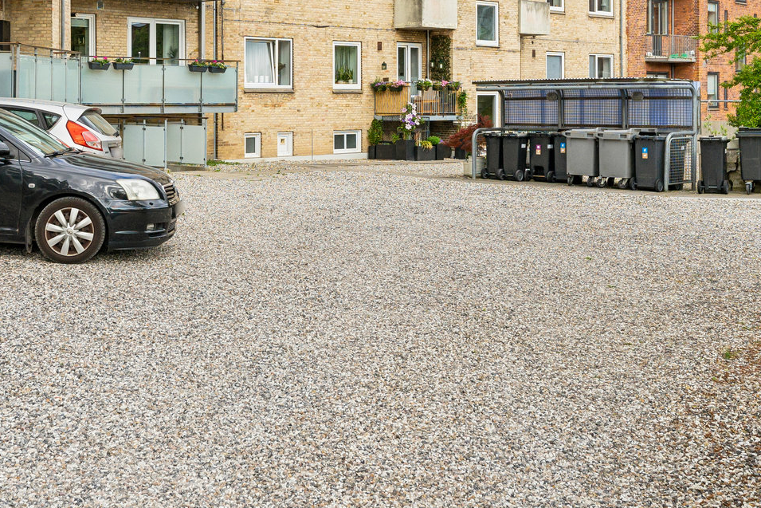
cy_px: 56
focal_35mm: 49
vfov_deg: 26.7
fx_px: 1034
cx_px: 287
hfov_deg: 40.1
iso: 500
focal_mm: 22.9
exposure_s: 1/640
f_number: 5.6
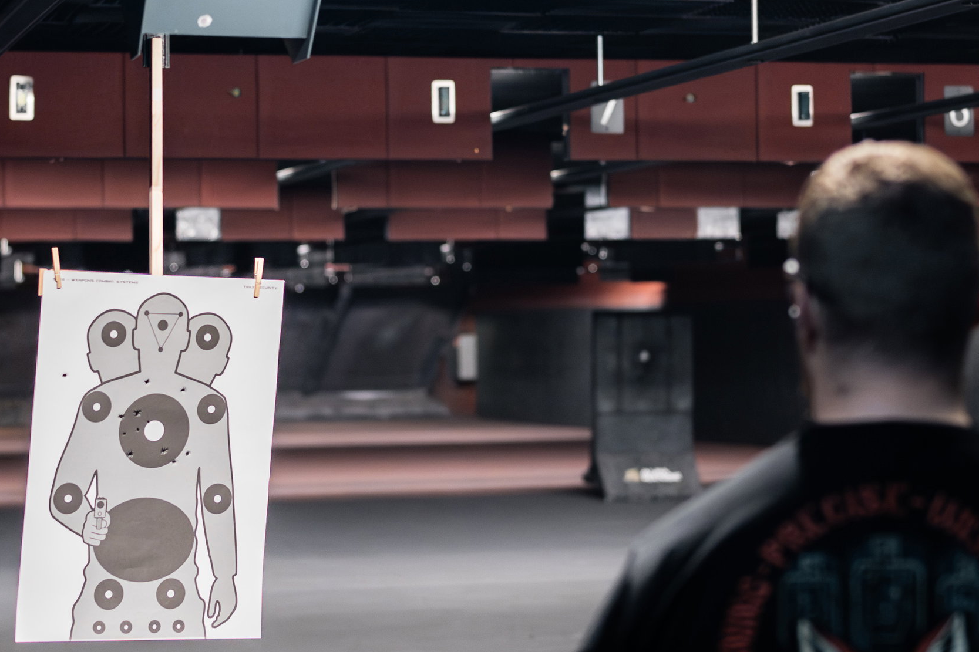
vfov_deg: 13.0
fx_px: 2855
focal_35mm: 105
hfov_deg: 19.5
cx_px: 488
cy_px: 276
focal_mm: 35
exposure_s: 1/160
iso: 800
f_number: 1.4
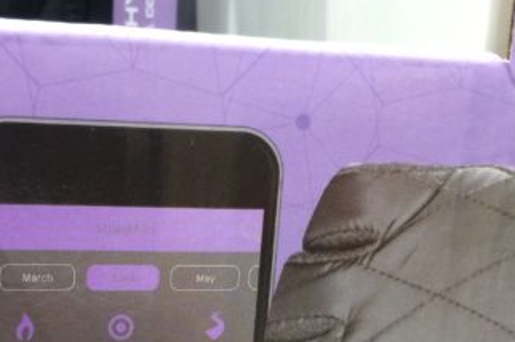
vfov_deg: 18.2
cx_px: 198
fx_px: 1029
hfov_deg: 28.0
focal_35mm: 72
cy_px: 382
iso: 160
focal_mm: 4.15
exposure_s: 1/30
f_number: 2.2
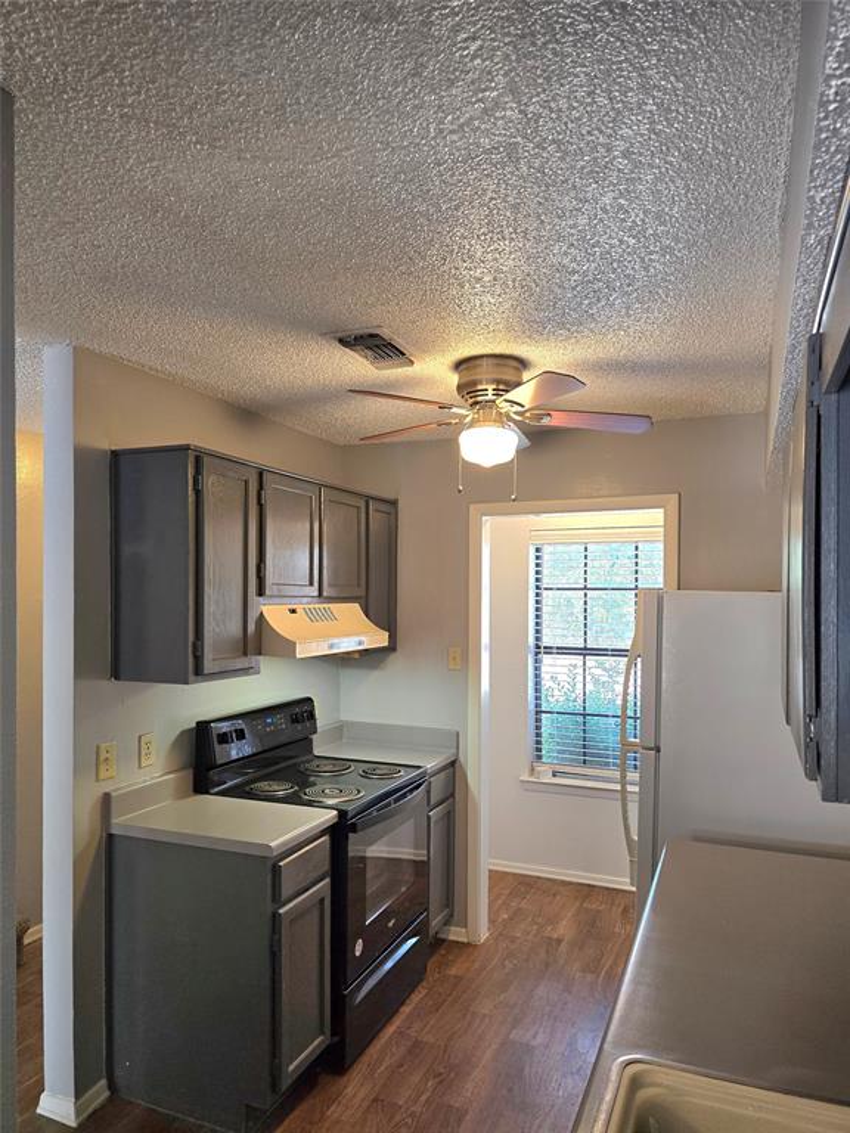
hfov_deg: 58.9
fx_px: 753
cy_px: 566
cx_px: 425
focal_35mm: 23
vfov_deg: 73.9
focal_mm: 6.3
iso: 250
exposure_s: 1/120
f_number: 1.7
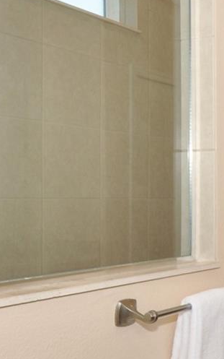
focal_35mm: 59
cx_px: 284
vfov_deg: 34.5
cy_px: 202
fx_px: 576
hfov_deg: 20.3
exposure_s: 1/60
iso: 200
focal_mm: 12
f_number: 9
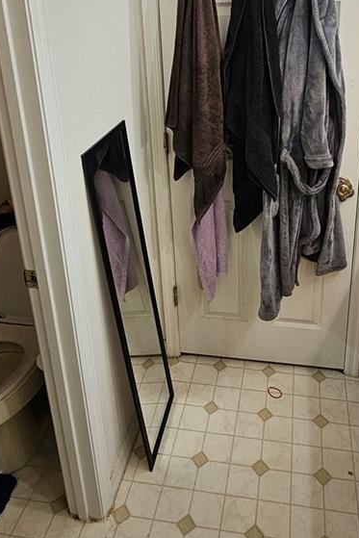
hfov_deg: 44.7
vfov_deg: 60.4
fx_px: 433
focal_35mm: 29
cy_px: 139
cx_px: 219
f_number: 2.2
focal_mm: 2.2
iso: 80
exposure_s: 1/60
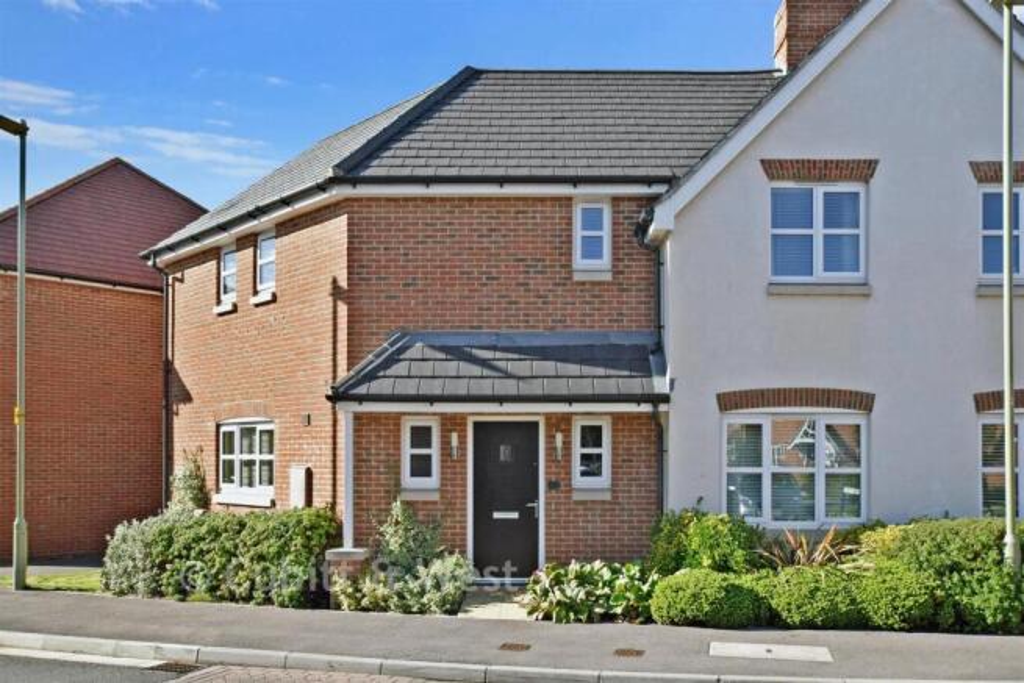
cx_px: 512
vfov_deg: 43.6
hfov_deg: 61.9
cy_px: 342
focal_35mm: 30
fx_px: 853
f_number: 9
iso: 400
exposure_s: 1/500
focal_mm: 20
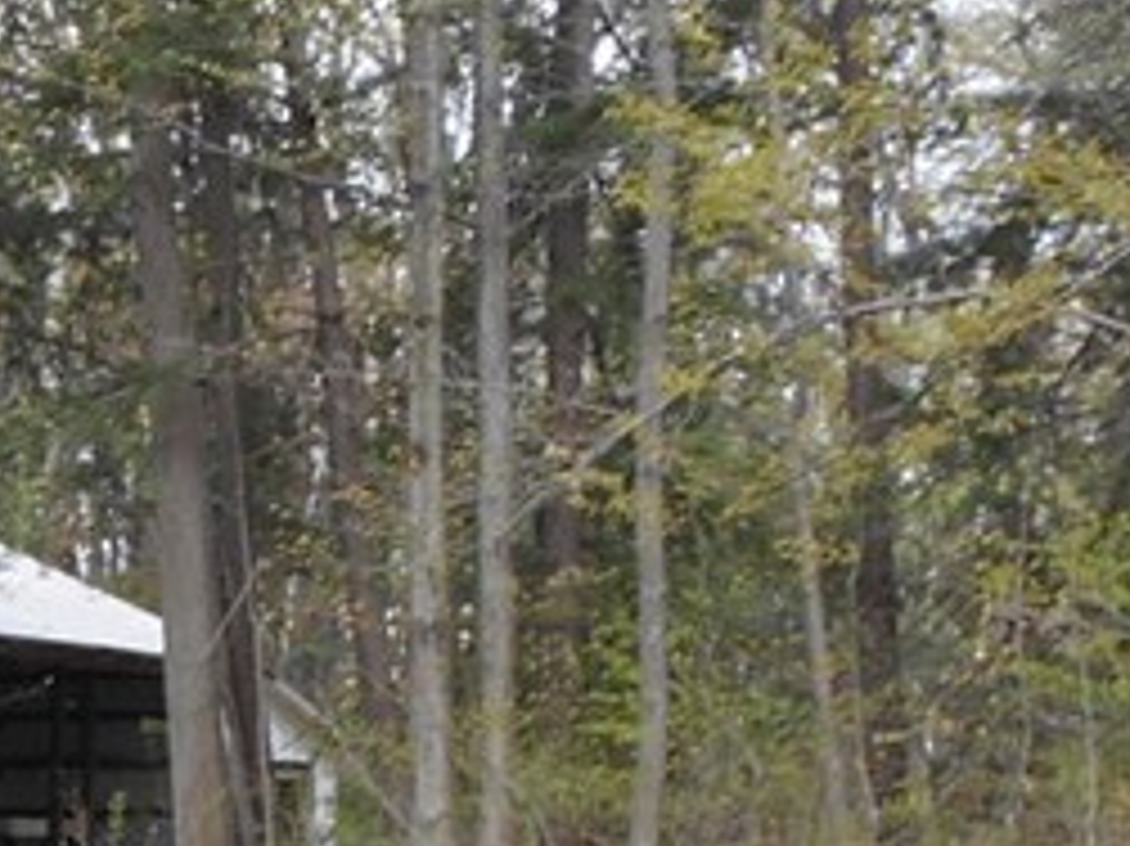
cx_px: -126
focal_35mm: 106
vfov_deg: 13.6
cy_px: 1004
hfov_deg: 17.9
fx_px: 3459
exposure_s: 1/40
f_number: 3.2
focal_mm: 4.6
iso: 80
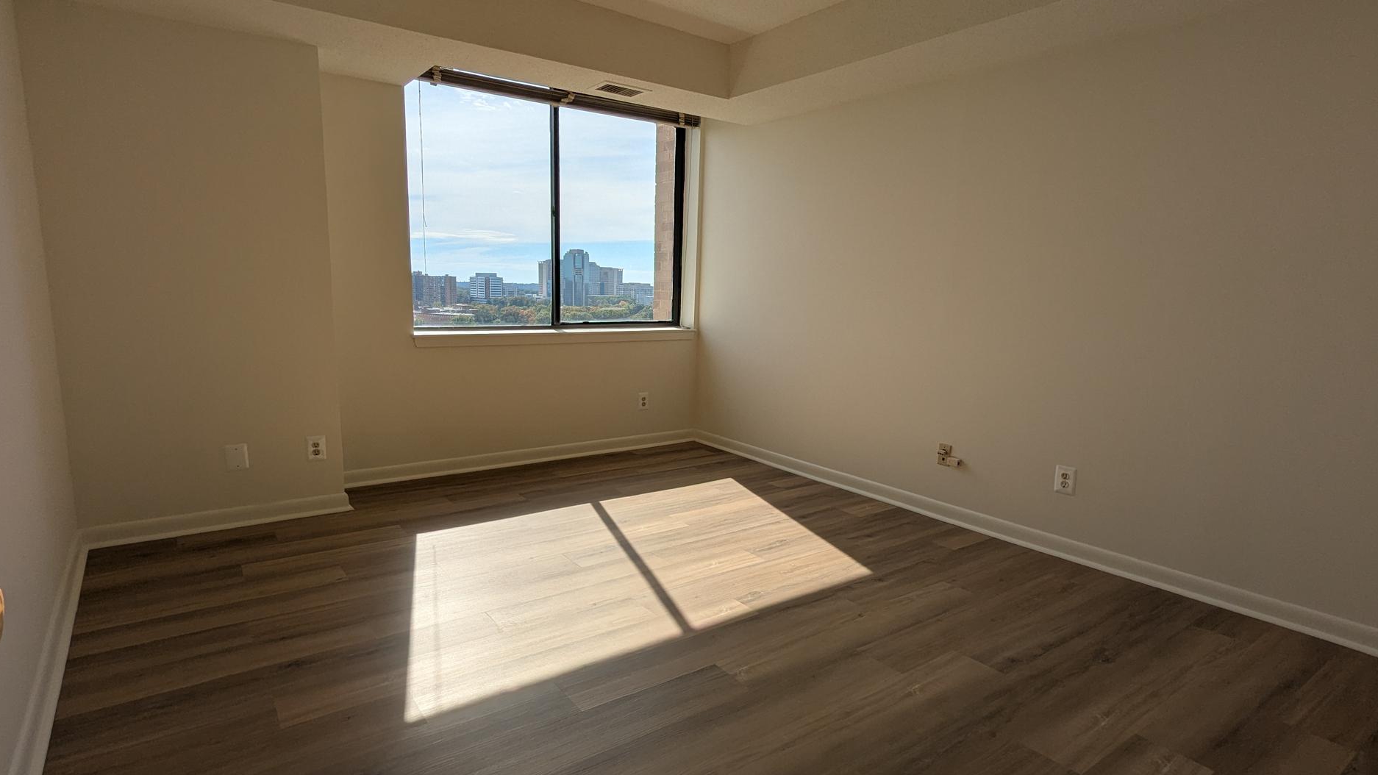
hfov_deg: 89.5
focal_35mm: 19
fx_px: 694
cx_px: 663
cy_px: 412
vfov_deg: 58.3
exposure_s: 1/2571
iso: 52
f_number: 2.2
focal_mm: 2.35
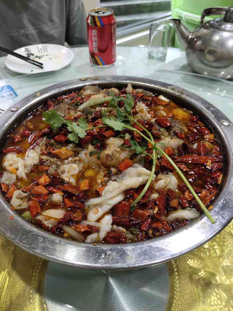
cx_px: 116
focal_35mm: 29
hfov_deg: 48.2
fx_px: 260
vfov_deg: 61.7
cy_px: 156
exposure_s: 1/50
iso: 245
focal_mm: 4.27
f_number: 1.8
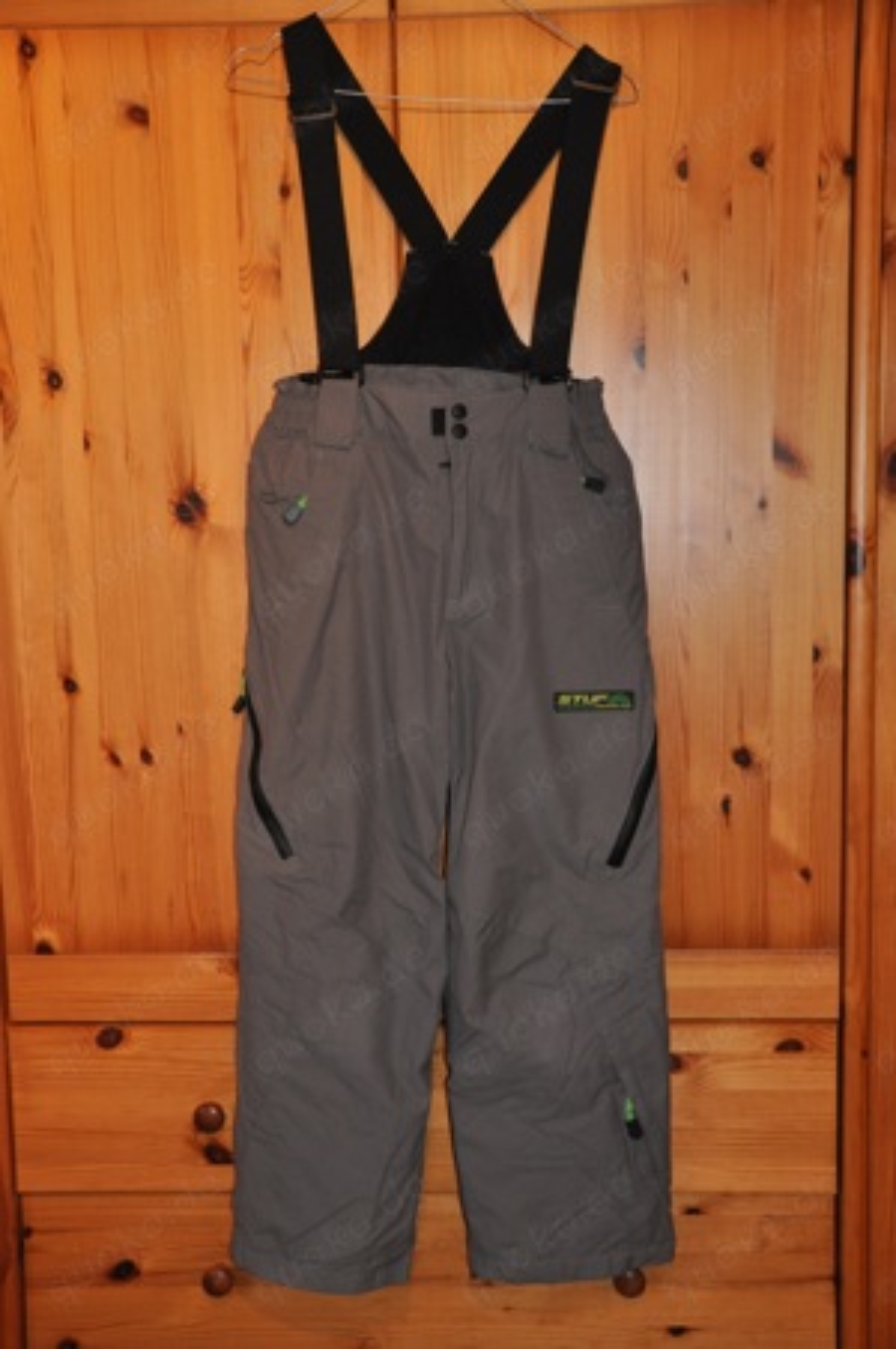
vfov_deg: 48.0
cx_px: 448
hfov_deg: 32.9
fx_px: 1517
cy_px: 674
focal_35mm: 40
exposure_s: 1/60
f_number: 4
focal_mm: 27
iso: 800
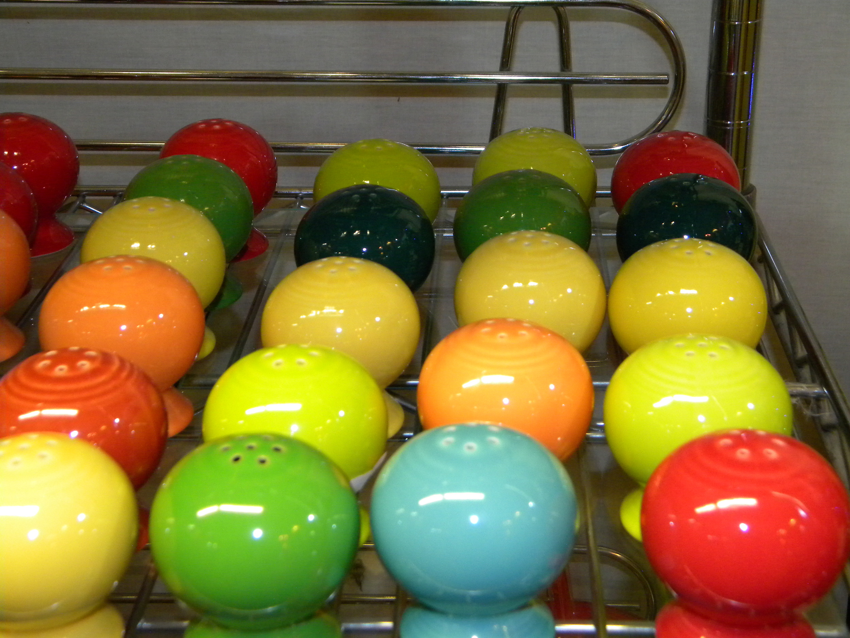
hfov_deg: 34.3
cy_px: 319
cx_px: 425
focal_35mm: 56
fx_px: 1375
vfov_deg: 26.1
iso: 400
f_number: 4.1
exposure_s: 1/30
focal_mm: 10.1
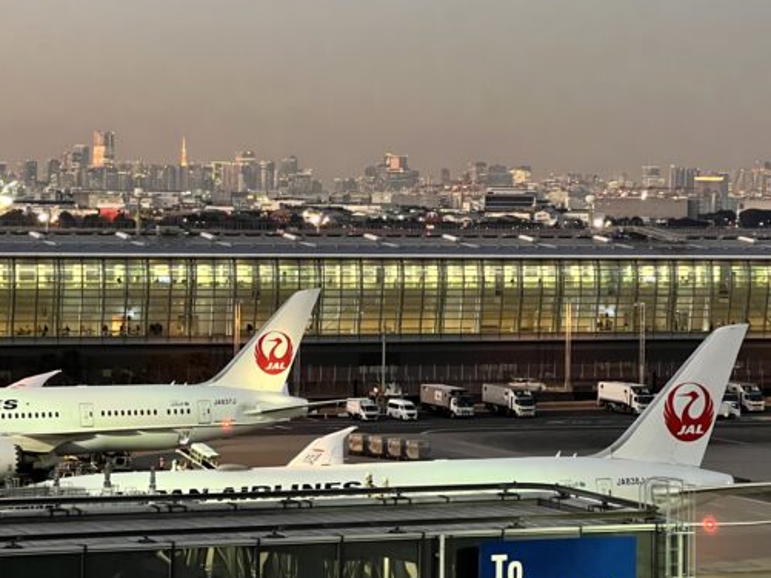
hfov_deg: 16.0
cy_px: 247
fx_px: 2740
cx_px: 309
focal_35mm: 123
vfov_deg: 12.1
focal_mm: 9
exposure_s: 1/34
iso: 1000
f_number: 2.8
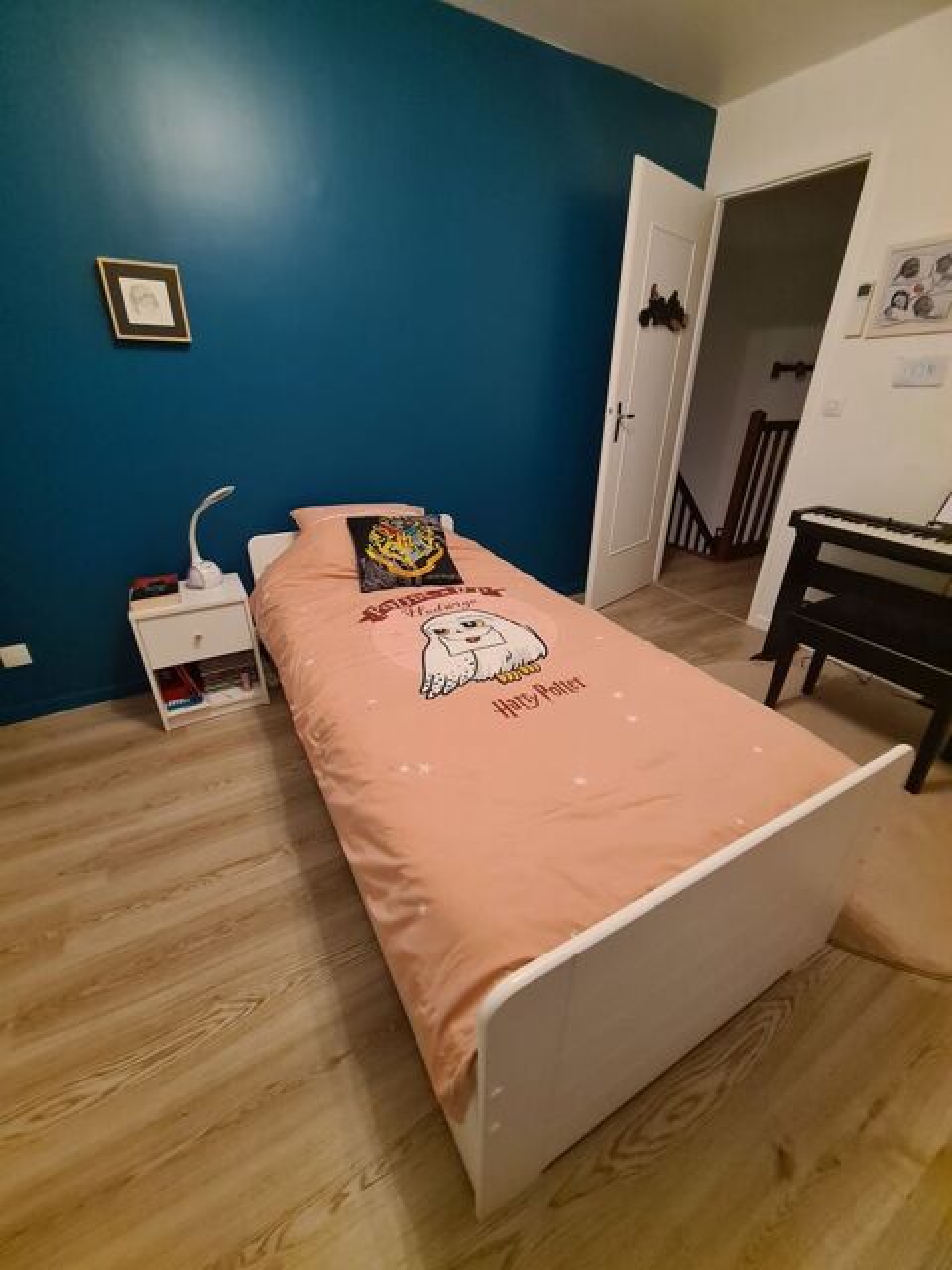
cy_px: 635
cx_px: 476
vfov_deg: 106.2
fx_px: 477
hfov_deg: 89.9
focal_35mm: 13
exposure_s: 1/33
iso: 800
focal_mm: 2.2
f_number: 2.2
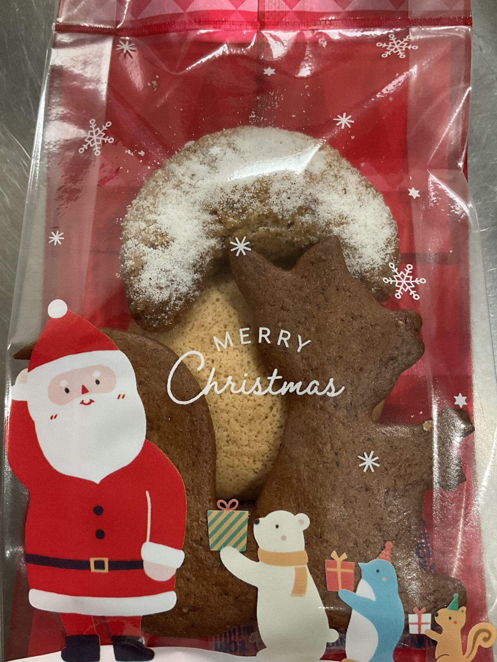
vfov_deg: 53.9
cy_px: 357
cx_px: 237
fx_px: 651
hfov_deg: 41.8
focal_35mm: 34
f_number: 1.8
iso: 125
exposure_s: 1/60
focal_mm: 3
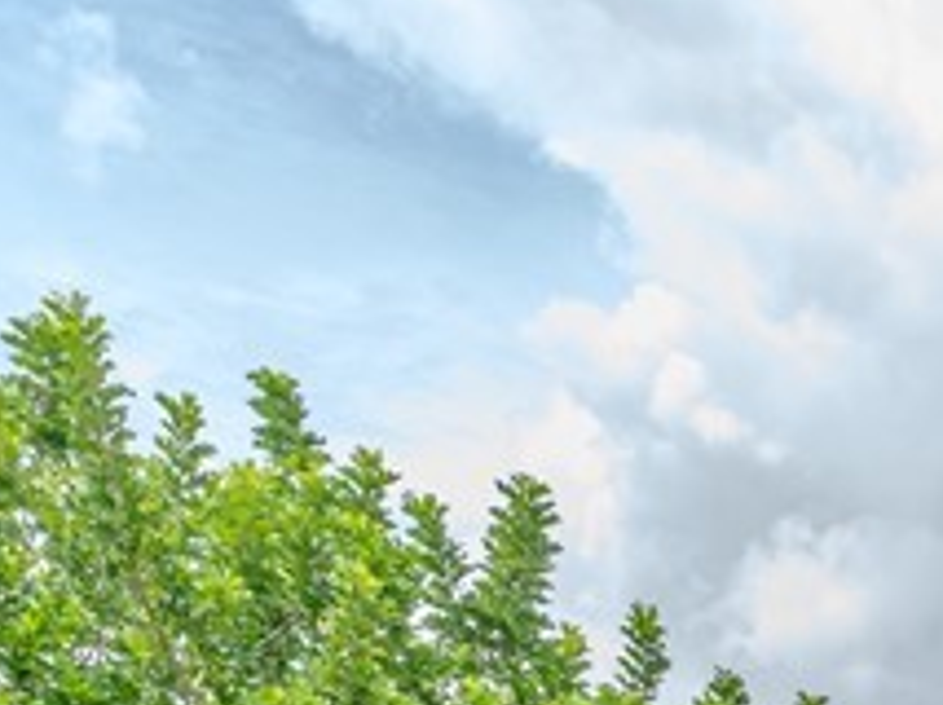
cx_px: 1934
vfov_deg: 14.3
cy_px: 1480
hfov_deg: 16.9
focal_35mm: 83
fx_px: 2259
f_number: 8
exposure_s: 1/40
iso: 100
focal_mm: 17
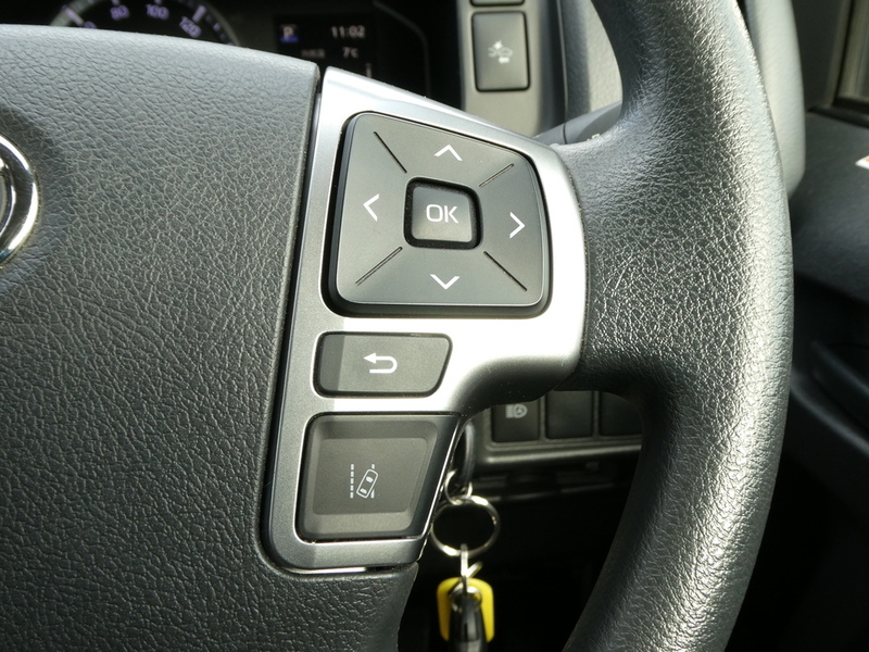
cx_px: 434
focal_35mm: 35
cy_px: 326
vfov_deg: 40.7
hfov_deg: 52.6
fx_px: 879
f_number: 4
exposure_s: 1/80
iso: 125
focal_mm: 6.3
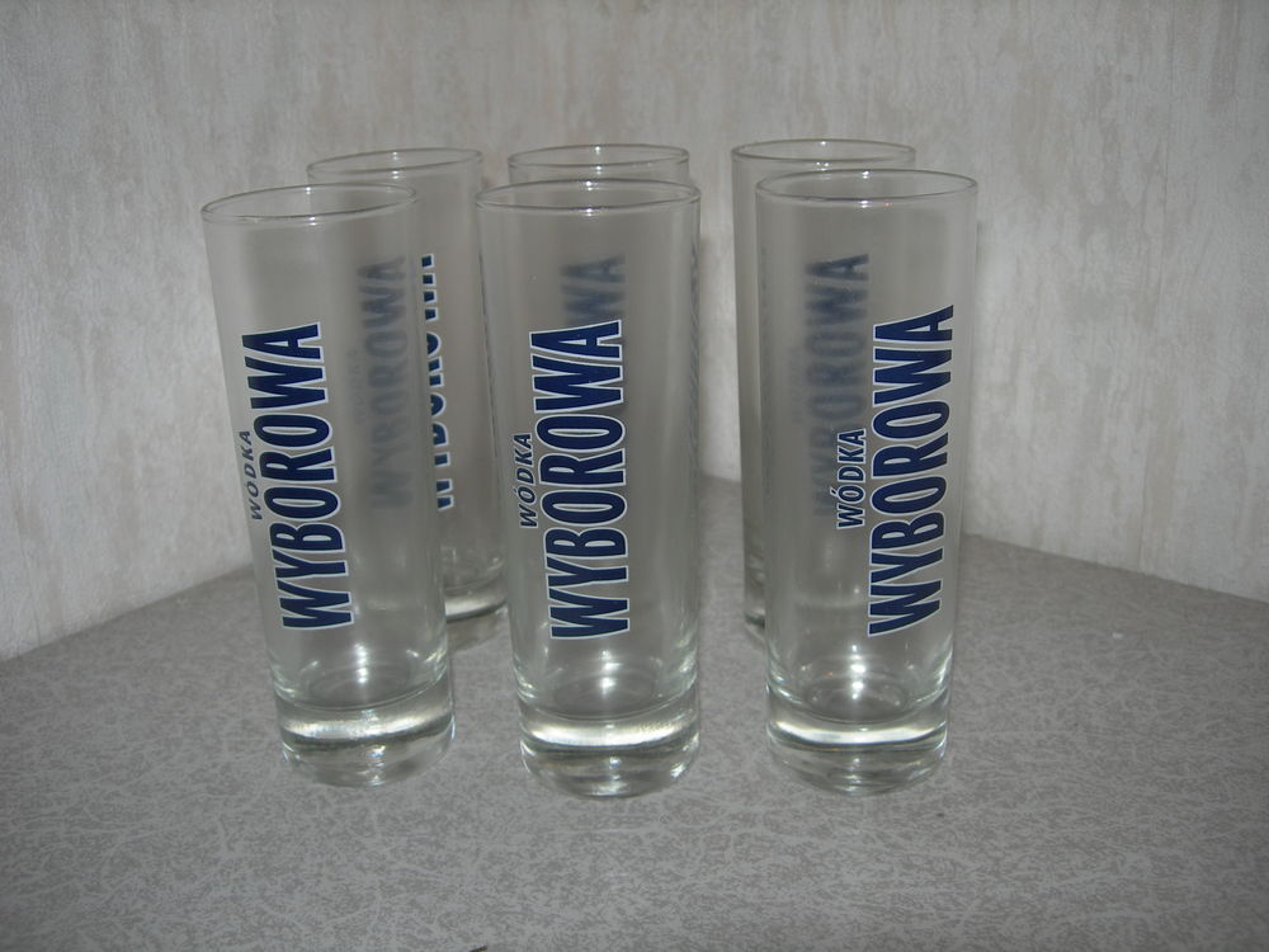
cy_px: 476
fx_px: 1393
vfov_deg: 37.7
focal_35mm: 38
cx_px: 634
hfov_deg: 49.0
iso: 50
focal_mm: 7.8
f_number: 2.8
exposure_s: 1/60.1
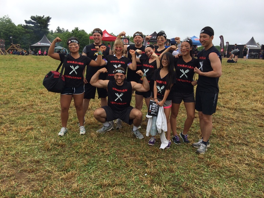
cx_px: 132
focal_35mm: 30
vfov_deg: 46.8
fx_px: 229
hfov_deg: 60.0
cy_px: 99
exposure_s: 1/892
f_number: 2.2
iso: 32
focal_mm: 4.12
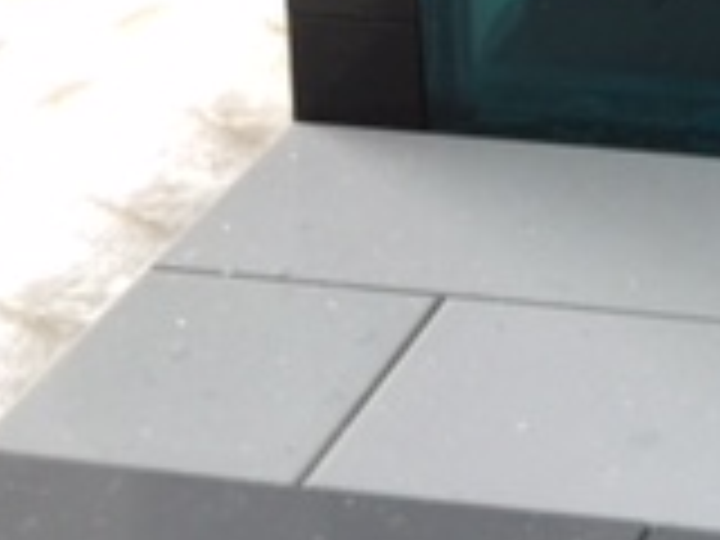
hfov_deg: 15.5
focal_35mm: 116
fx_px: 2413
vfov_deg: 11.6
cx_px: 1130
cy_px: -495
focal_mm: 4.15
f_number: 2.2
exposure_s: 1/15
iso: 32
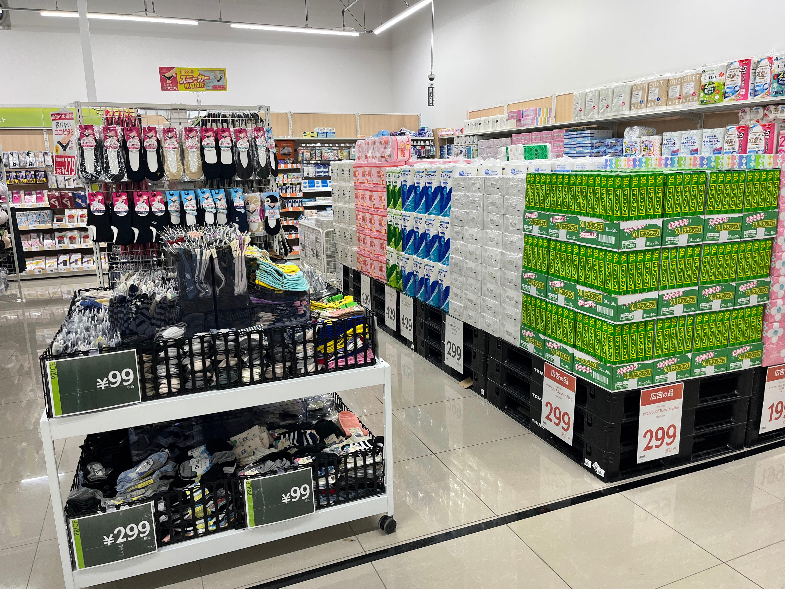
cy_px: 294
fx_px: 590
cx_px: 392
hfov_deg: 67.3
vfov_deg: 53.1
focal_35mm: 26
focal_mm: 5.1
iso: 100
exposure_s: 1/111
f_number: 1.6
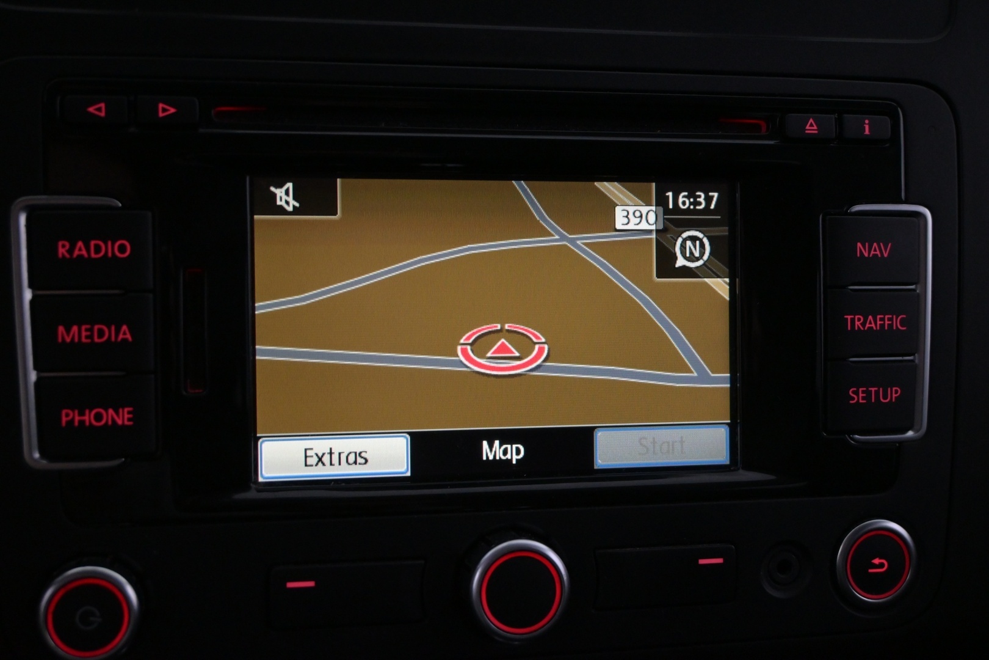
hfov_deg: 45.0
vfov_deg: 30.8
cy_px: 330
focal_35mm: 44
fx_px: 1195
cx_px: 494
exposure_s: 1/100
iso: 2500
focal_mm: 29
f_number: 5
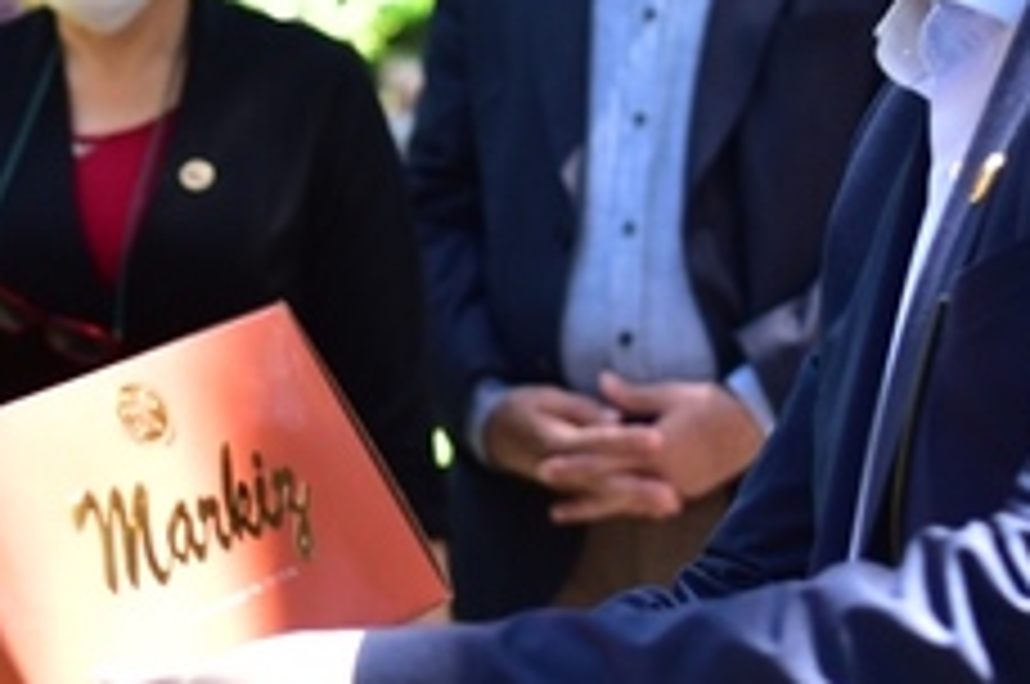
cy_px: 128
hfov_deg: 13.2
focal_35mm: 154
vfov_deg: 8.9
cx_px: 121
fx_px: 4400
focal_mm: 44
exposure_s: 1/320
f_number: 2.8
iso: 200
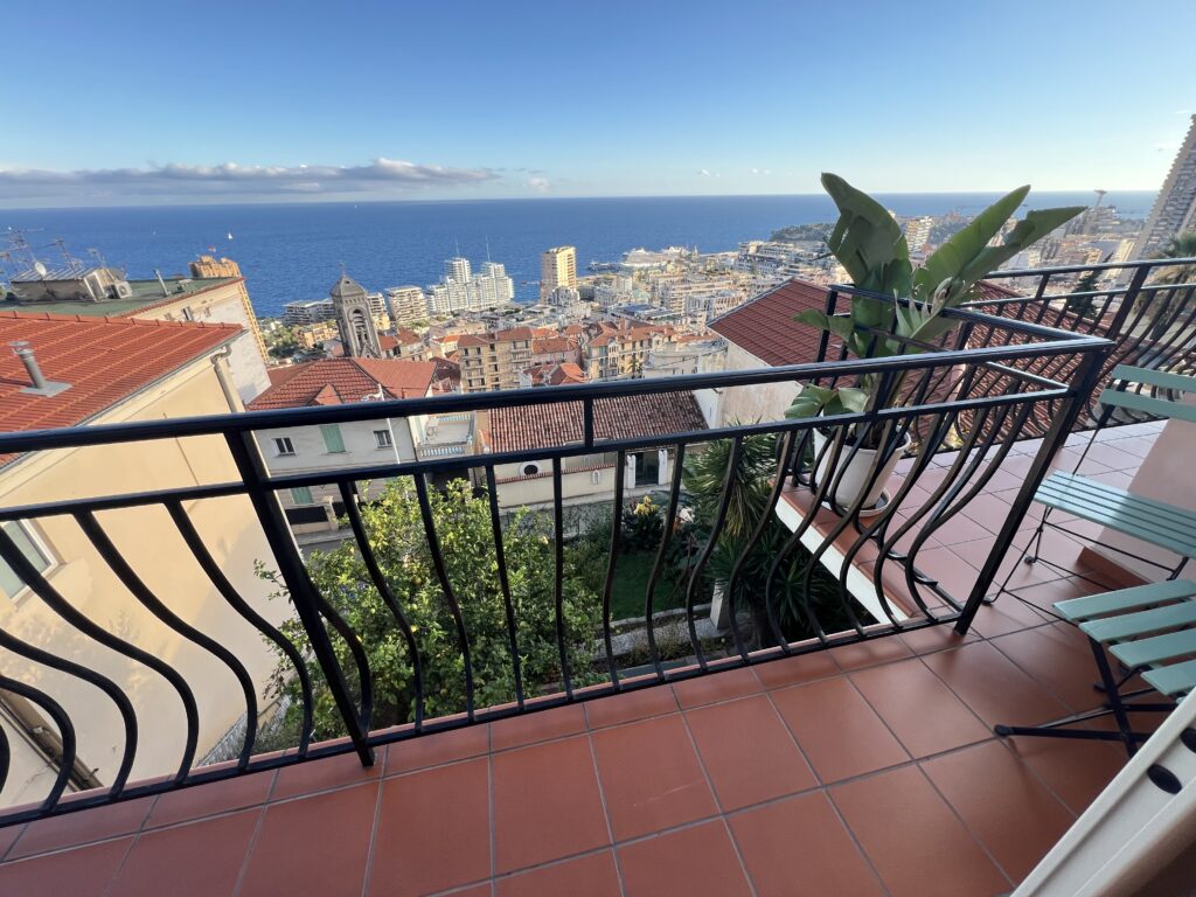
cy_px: 448
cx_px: 598
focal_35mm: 13
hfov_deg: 106.2
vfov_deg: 89.9
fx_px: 449
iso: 32
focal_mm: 1.57
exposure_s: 1/333
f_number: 1.8
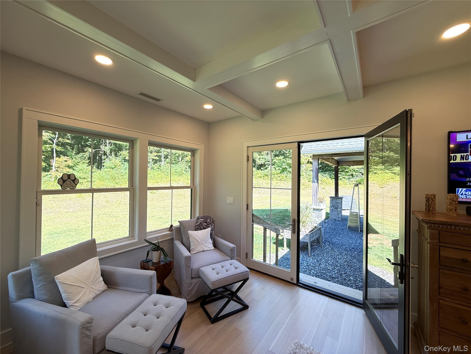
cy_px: 177
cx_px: 236
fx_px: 190
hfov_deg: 102.1
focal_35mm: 14
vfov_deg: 85.7
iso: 100
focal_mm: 2.22
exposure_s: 1/120
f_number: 2.2
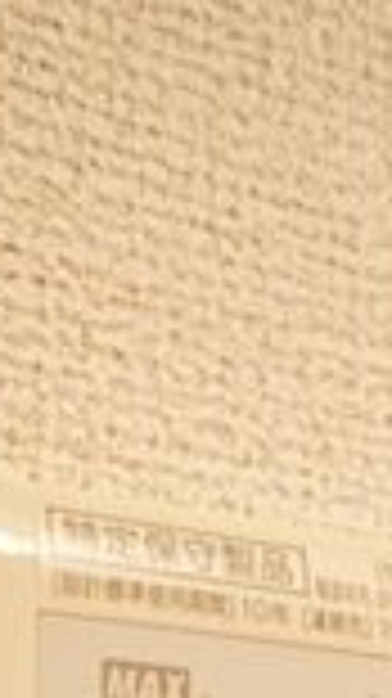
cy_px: 1031
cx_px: 295
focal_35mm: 78
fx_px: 1444
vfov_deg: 22.5
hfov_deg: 15.4
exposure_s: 1/30
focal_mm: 16
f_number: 2.8
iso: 640
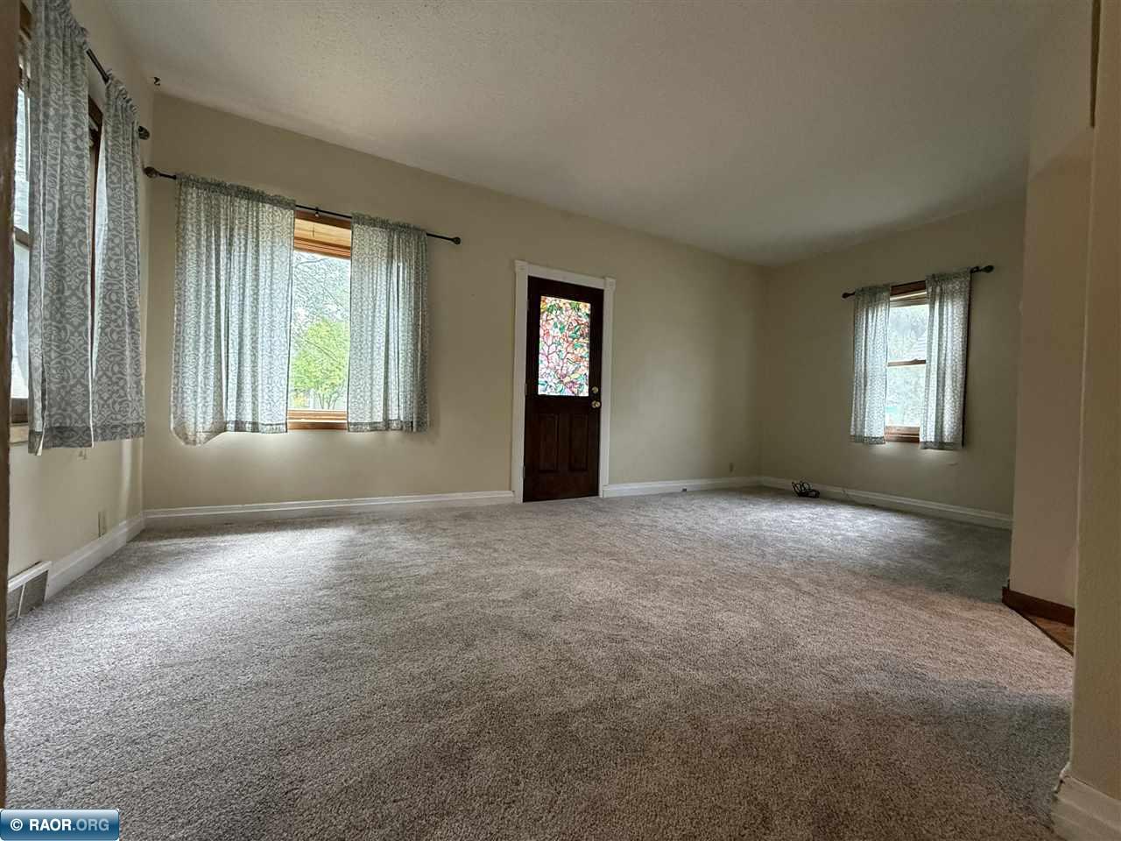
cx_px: 560
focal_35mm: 14
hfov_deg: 102.1
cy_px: 420
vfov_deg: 85.7
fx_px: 453
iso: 640
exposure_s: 1/120
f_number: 2.2
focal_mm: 2.22
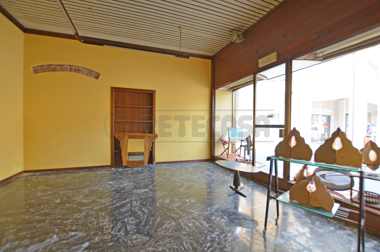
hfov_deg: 100.5
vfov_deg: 77.1
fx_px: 158
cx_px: 190
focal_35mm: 15
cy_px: 126
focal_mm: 10
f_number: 4
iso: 100
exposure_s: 1/60
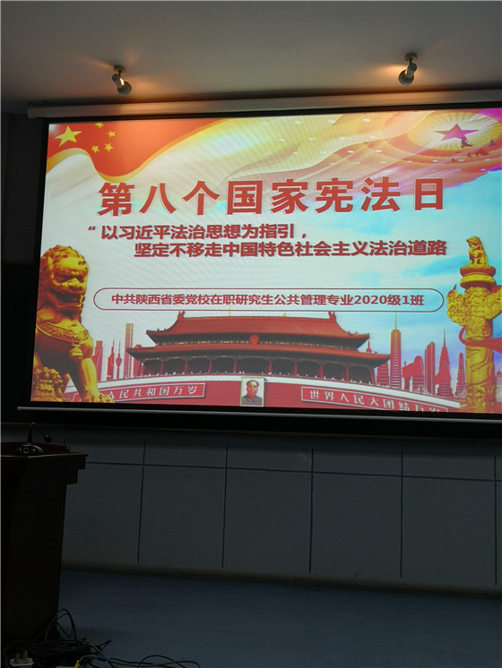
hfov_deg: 38.7
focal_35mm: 37
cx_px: 251
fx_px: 715
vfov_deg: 50.1
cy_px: 334
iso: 50
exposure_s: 1/50
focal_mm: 3.95
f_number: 1.6
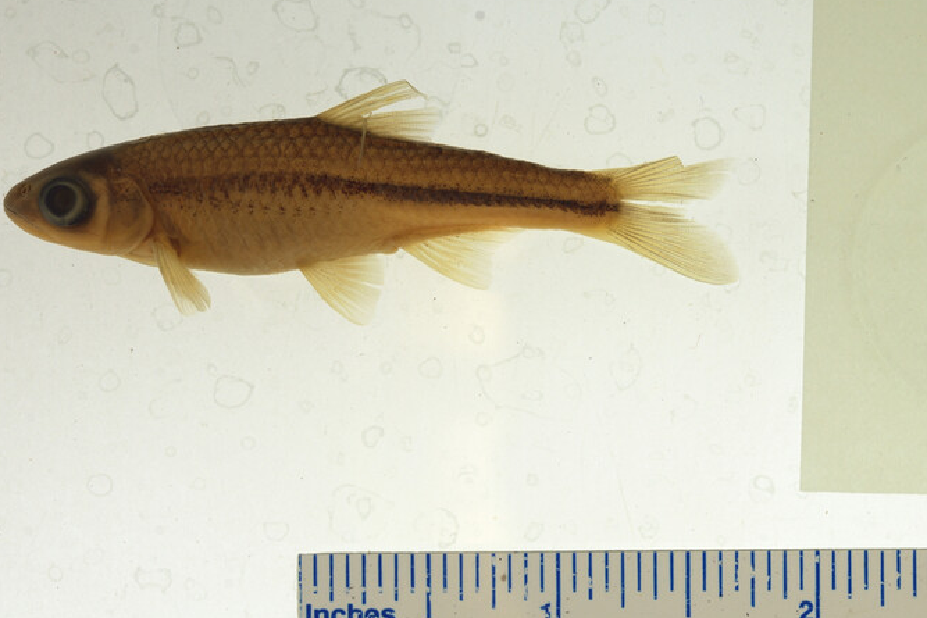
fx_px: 2781
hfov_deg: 18.7
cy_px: 413
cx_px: 784
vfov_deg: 12.7
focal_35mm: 108
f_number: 10
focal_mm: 60
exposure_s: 1/200
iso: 100
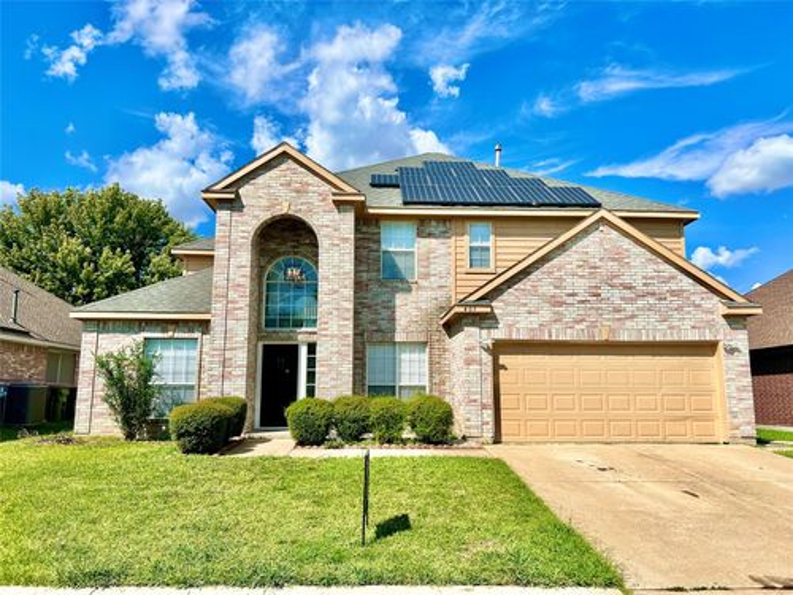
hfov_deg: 67.3
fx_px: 596
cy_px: 298
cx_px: 396
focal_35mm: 26
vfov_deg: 53.1
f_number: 1.5
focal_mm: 5.7
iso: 50
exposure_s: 1/6579
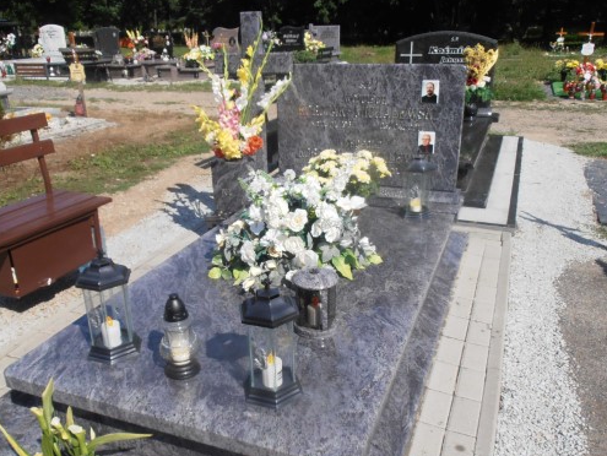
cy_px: 257
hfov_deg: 58.3
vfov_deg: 45.4
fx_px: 544
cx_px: 282
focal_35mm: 31
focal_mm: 4.2
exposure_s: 1/250
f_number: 7.9
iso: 80
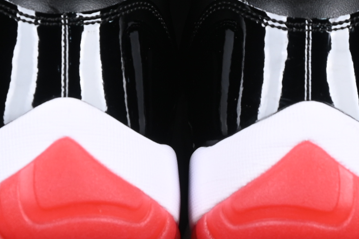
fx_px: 2363
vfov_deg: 5.8
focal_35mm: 237
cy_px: 43
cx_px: 194
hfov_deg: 8.7
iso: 160
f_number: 6.3
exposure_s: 1/60
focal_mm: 50
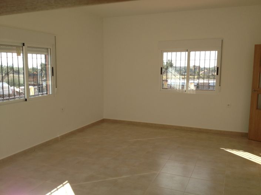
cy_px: 98
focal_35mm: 35
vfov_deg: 40.7
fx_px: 264
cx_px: 130
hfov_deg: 52.6
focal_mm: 4.28
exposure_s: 1/484
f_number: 2.4
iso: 50
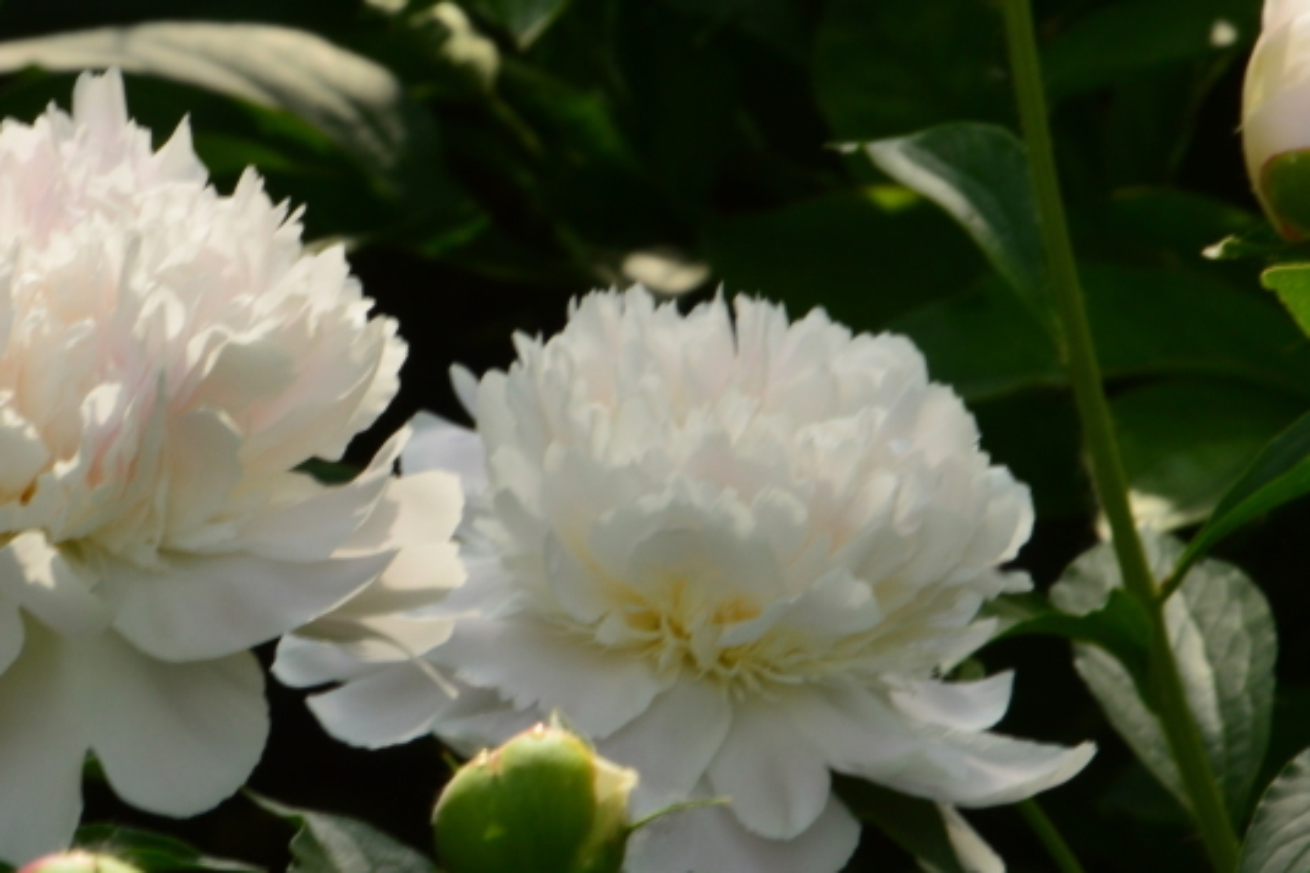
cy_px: 410
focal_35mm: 859
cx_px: 335
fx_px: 31247
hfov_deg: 2.4
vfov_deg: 1.6
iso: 200
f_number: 29
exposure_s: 1/40
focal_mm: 300
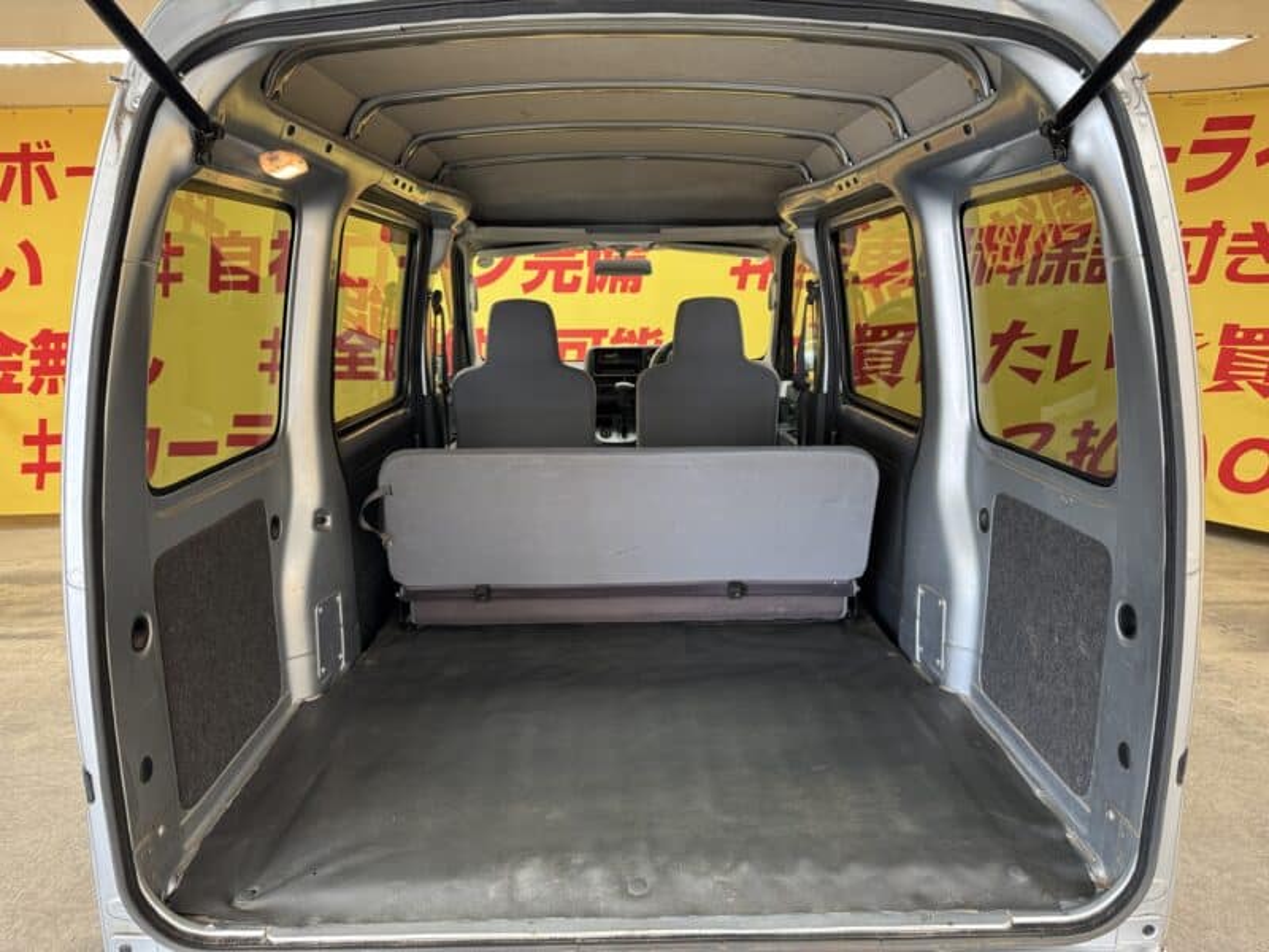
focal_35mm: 24
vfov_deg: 56.8
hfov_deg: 71.6
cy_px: 476
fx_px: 880
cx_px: 634
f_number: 1.78
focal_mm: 6.76
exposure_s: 1/50
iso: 160
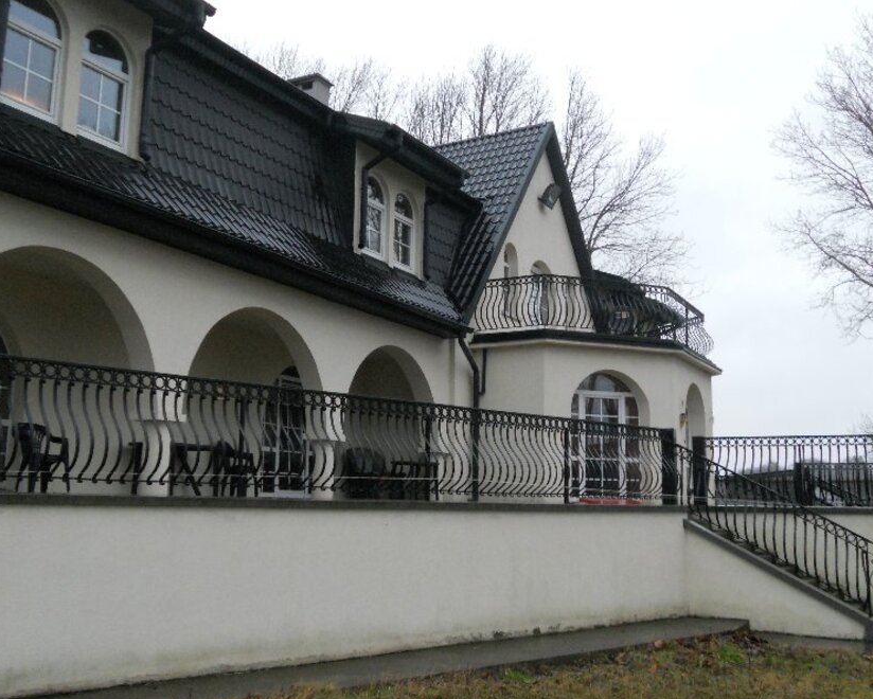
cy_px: 352
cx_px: 448
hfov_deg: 45.8
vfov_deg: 37.4
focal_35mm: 40
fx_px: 1034
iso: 320
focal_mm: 6.9
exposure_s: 1/30
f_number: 3.9
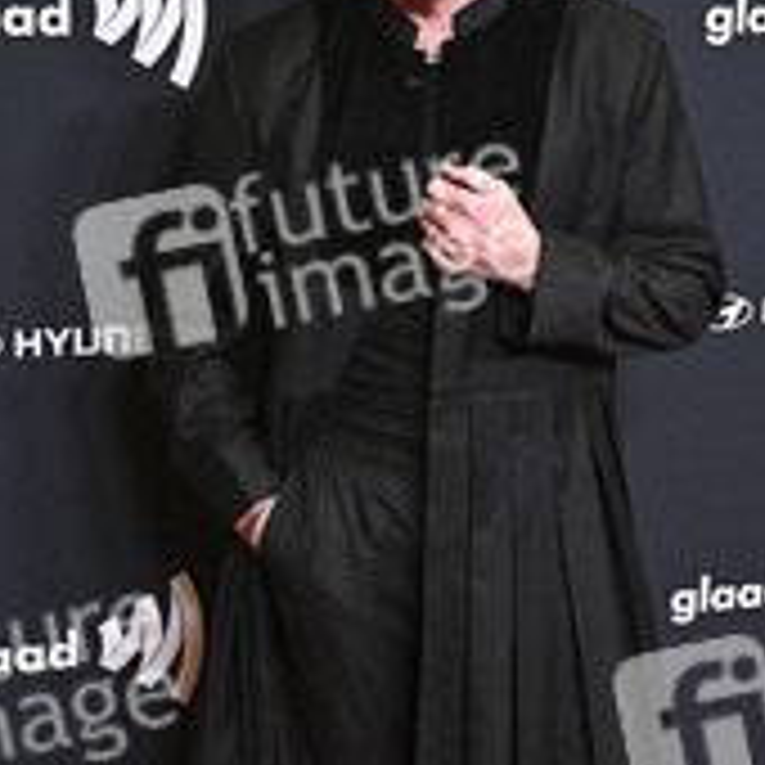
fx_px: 2200
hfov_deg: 19.7
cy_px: 477
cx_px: 436
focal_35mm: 88
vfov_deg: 19.7
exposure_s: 1/250
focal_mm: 44
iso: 4000
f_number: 5.6
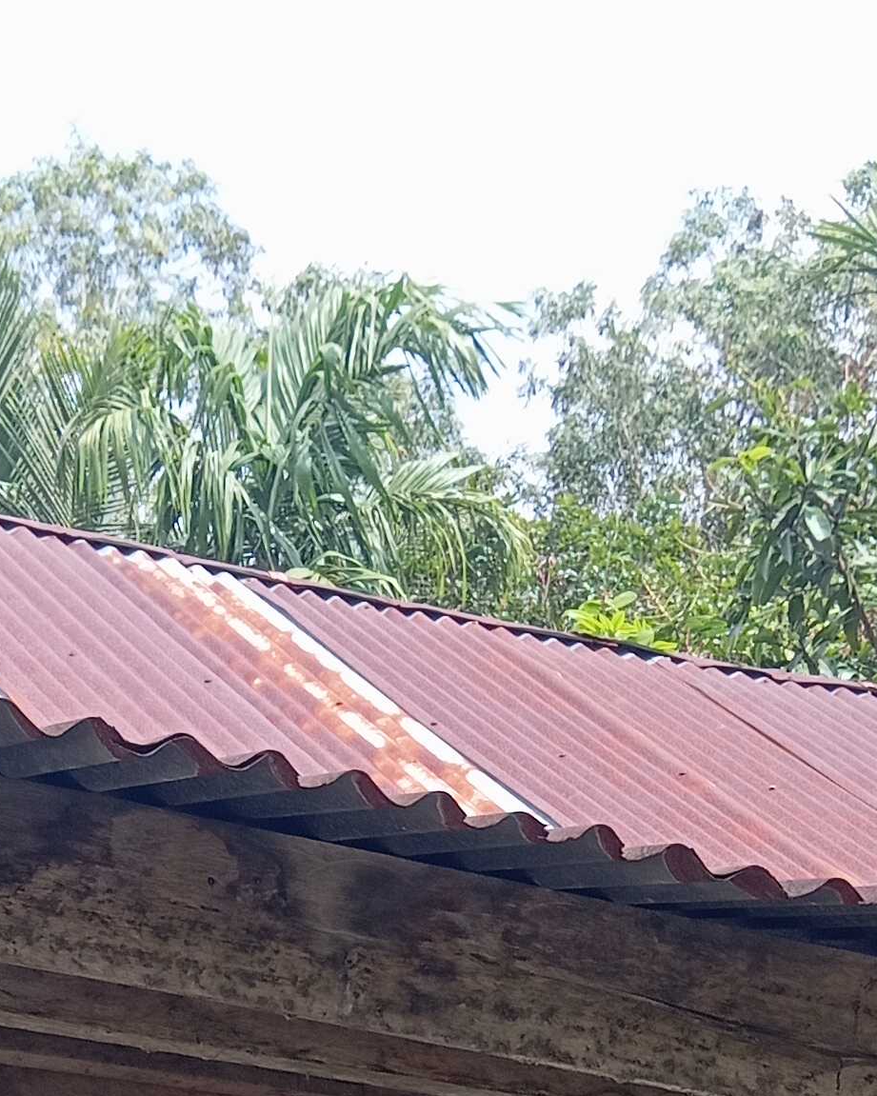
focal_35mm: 97
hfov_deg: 15.7
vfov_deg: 17.1
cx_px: 153
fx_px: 3147
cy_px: 1823
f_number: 1.8
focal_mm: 4.22
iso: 55
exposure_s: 1/238
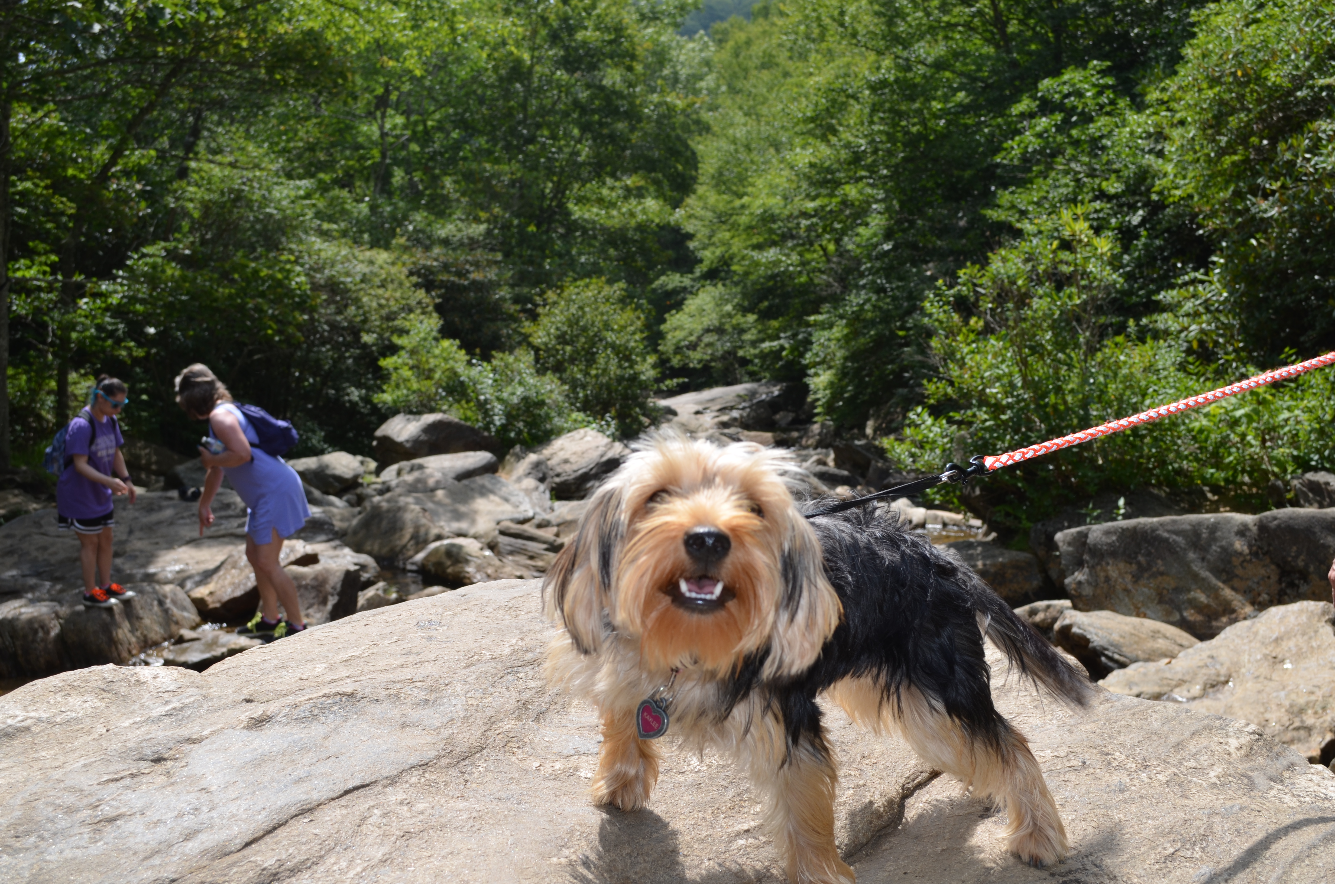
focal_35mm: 44
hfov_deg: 45.0
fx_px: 1610
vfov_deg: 30.7
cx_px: 668
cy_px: 442
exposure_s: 1/200
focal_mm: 29
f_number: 8
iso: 100
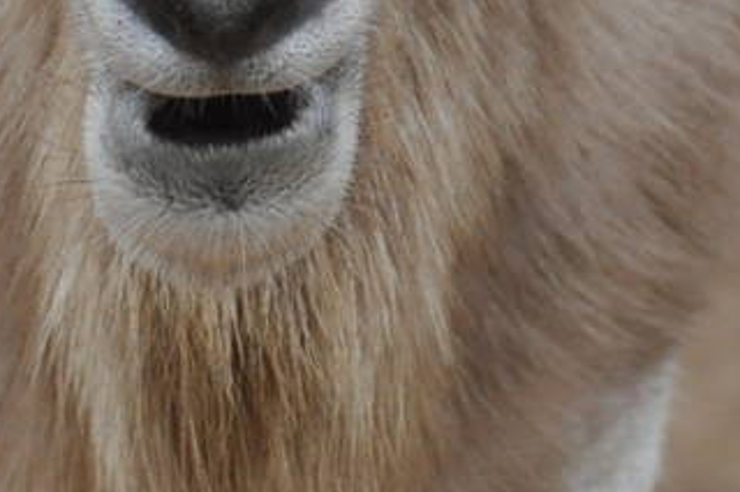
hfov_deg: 0.9
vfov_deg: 0.6
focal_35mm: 2250
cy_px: -551
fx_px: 46224
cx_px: 414
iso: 1000
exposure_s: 1/1000
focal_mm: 300
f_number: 8
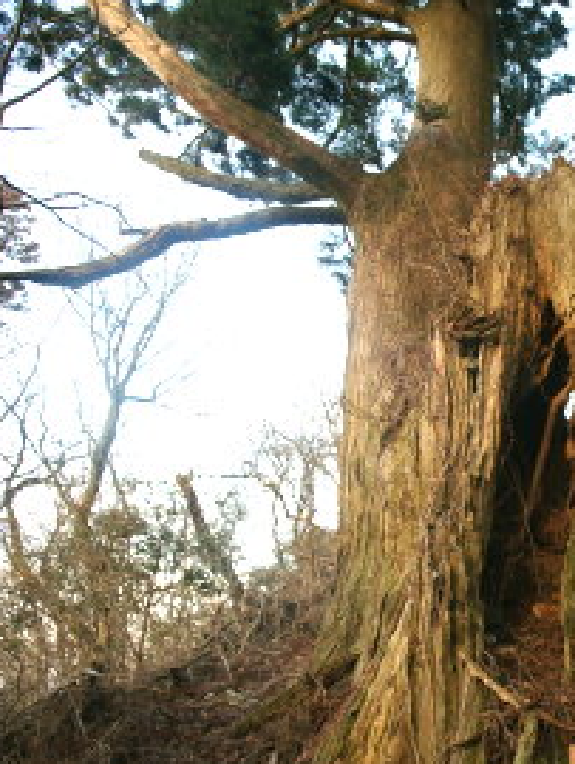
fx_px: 575
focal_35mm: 26
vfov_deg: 67.1
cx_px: 576
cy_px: 420
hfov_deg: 44.9
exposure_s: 1/15
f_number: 7.1
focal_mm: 16
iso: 200
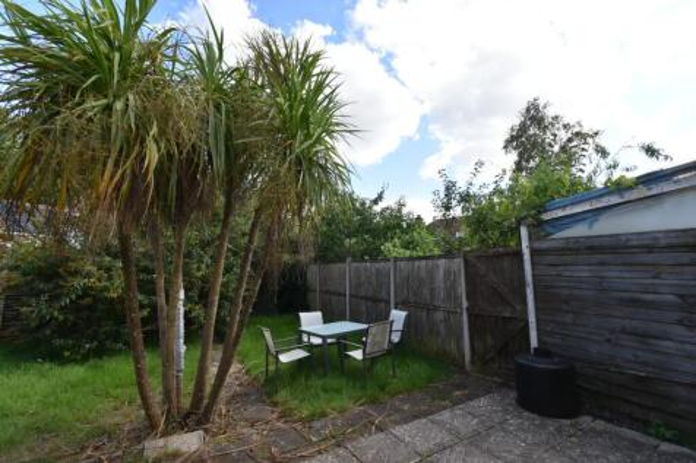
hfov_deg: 100.4
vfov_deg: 77.3
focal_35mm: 15
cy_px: 232
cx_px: 348
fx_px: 290
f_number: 9
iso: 400
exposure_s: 1/250
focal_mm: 10
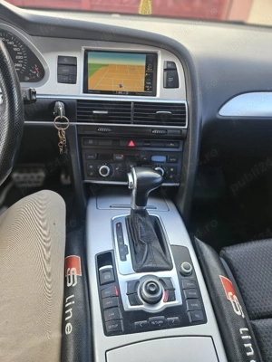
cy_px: 181
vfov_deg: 73.9
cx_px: 136
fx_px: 241
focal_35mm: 23
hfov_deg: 58.9
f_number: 1.8
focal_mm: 5.4
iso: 80
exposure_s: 1/192
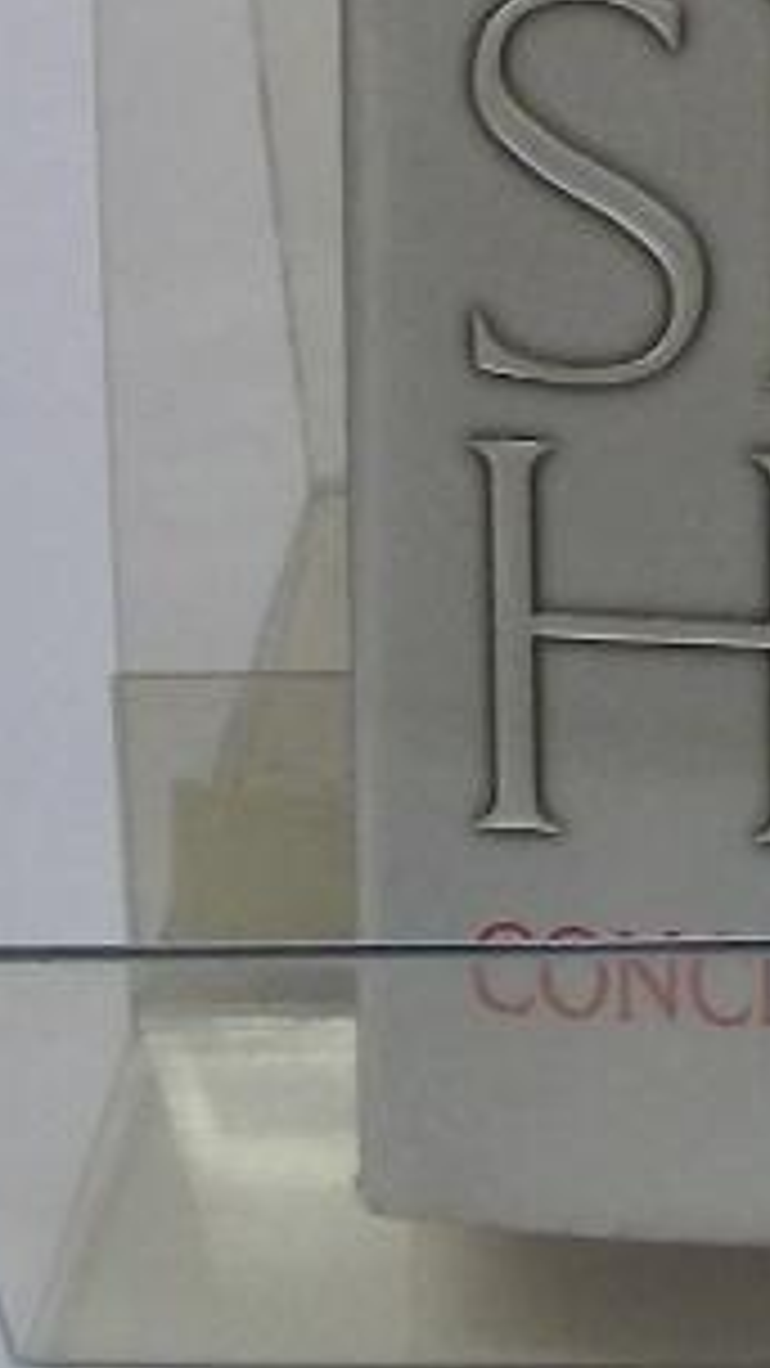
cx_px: 1436
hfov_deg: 7.6
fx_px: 5626
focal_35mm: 155
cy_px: -410
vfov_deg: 13.4
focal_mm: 7.6
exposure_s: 1/30
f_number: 3
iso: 160
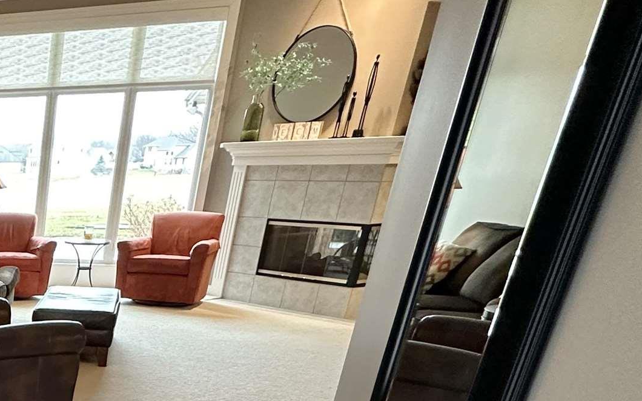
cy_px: 503
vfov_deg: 26.1
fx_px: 753
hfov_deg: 34.2
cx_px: -177
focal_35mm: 43
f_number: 2.2
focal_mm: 2.22
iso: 250
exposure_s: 1/60
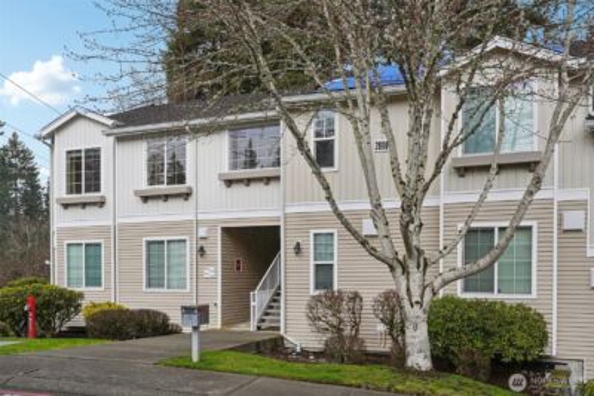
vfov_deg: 40.0
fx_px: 545
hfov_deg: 57.2
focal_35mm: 33
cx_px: 297
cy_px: 198
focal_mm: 22
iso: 400
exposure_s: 1/90
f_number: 8
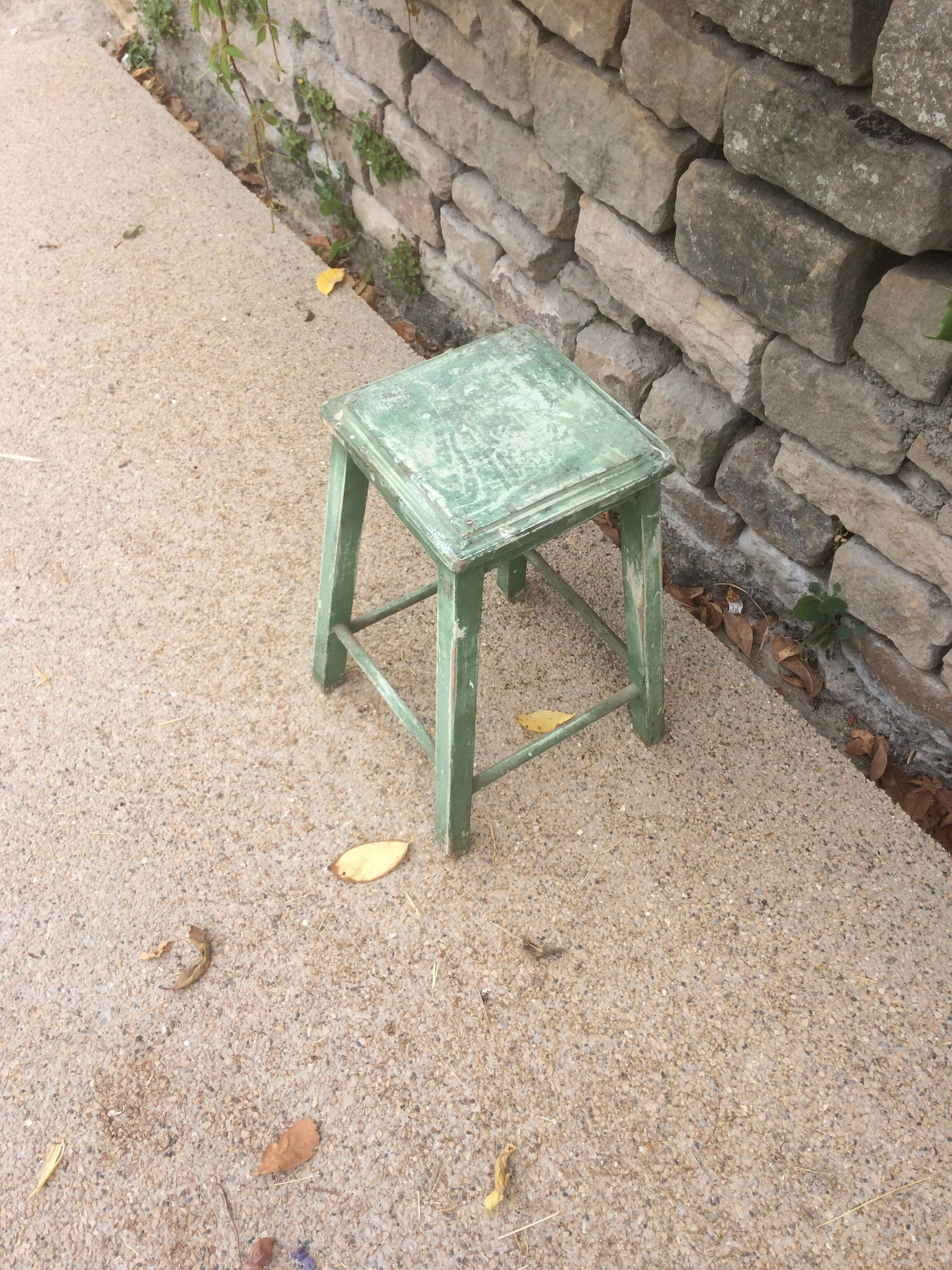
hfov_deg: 48.2
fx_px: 1063
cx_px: 476
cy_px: 635
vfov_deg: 61.7
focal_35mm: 29
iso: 32
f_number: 2.2
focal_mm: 4.15
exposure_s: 1/873
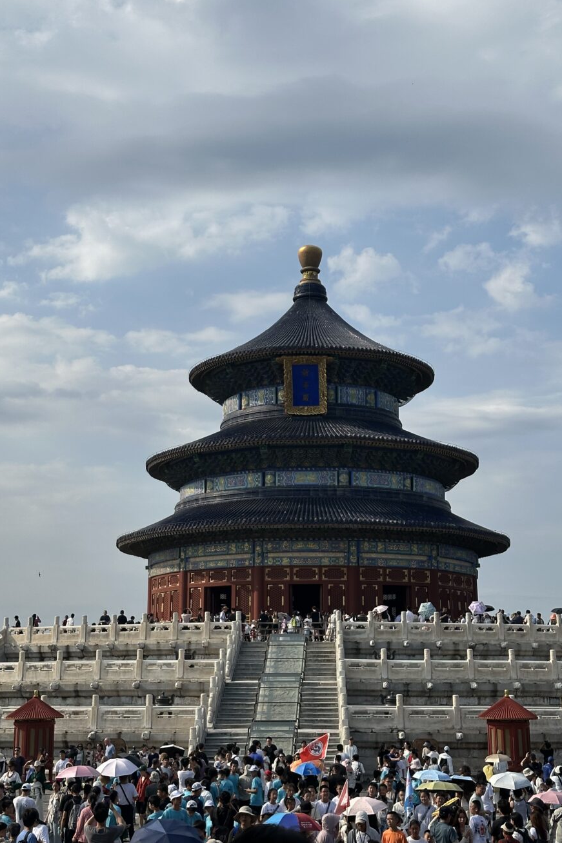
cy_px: 379
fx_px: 1288
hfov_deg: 24.6
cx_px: 274
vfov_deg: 36.2
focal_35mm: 55
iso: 64
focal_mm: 6.86
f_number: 1.78
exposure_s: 1/3597
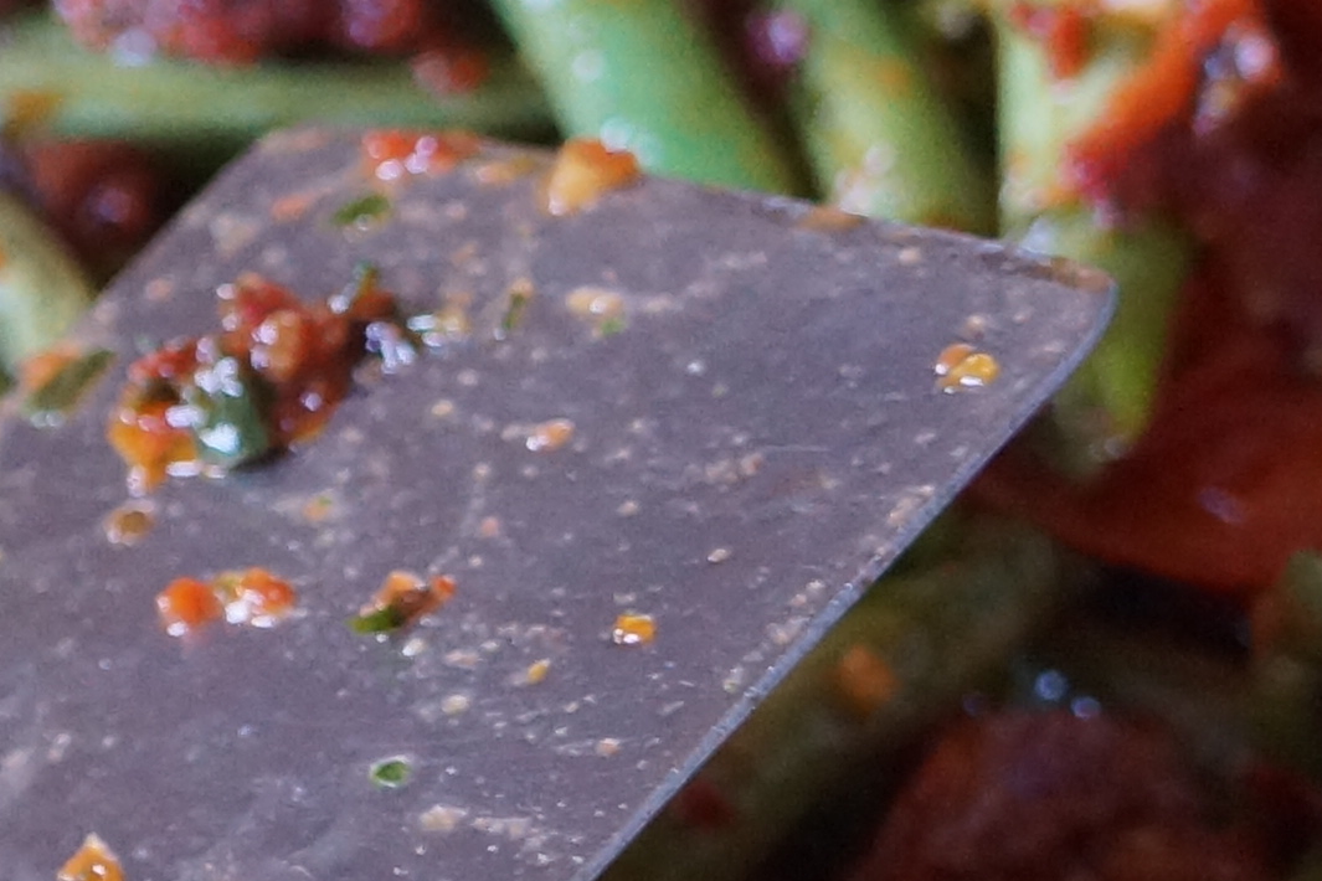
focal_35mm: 186
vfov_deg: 7.4
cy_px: 576
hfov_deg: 10.9
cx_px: -60
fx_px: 6830
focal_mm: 22
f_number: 4
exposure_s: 1/60
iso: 1000
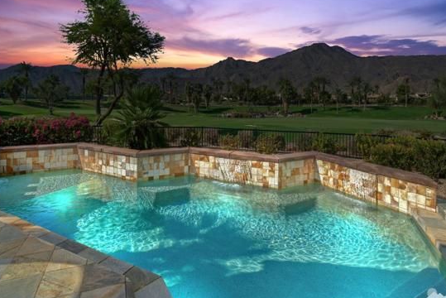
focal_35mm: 19
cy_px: 138
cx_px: 199
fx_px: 236
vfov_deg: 64.5
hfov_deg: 86.6
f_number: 8
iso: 160
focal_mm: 16
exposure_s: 1/125
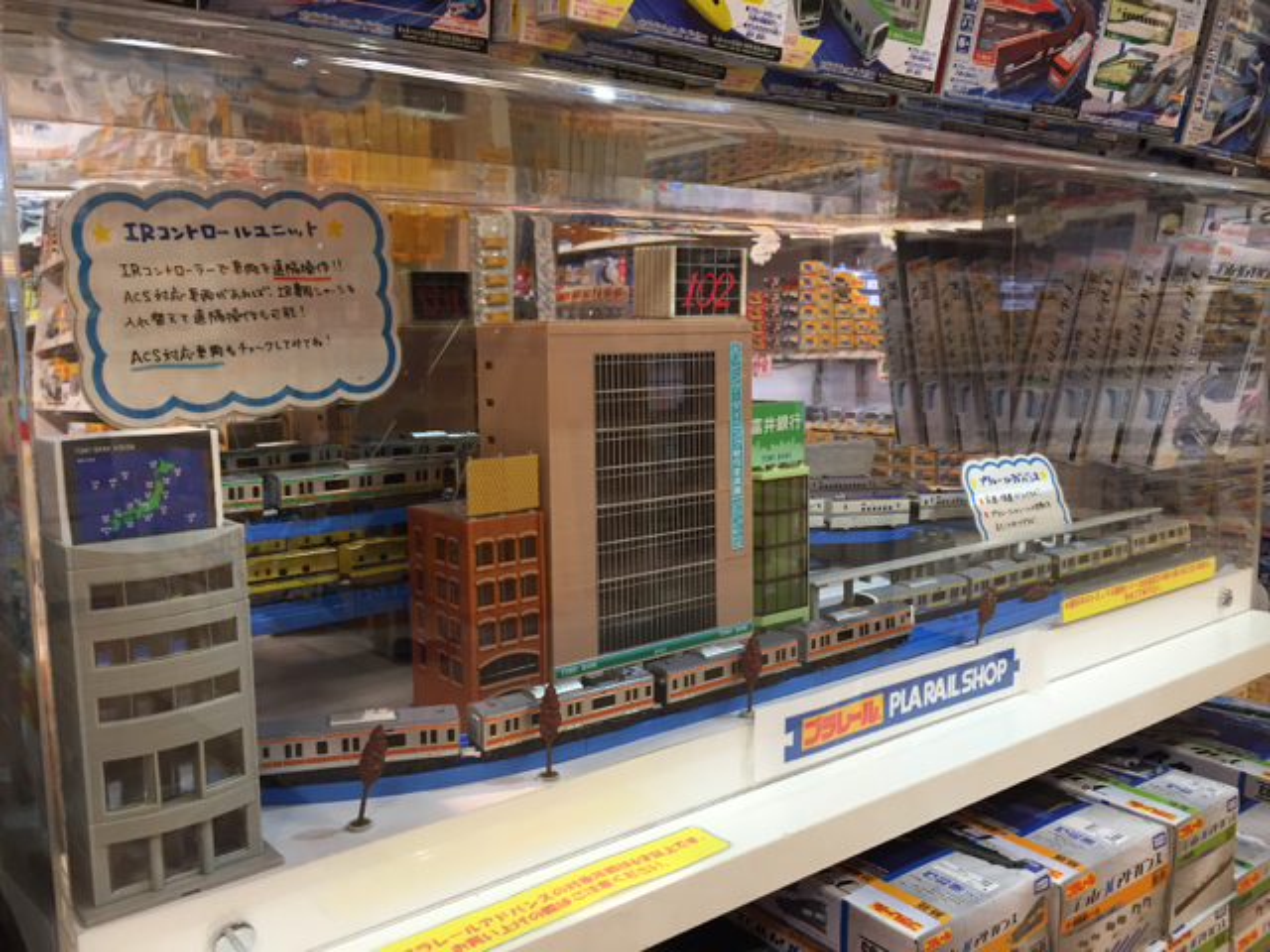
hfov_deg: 61.7
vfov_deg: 48.2
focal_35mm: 29
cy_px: 476
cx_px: 635
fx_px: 1064
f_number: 2.2
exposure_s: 1/33
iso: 40
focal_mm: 4.15
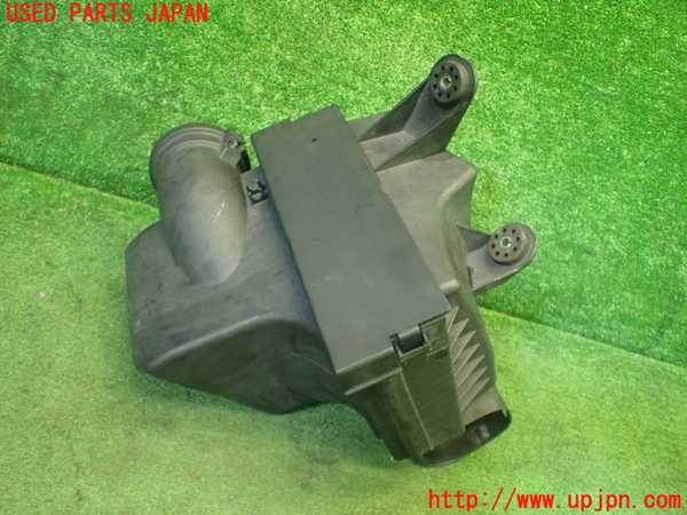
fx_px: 595
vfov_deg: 46.8
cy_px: 258
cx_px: 344
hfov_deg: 60.0
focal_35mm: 30
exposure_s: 1/50
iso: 800
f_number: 2.3
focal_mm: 5.4
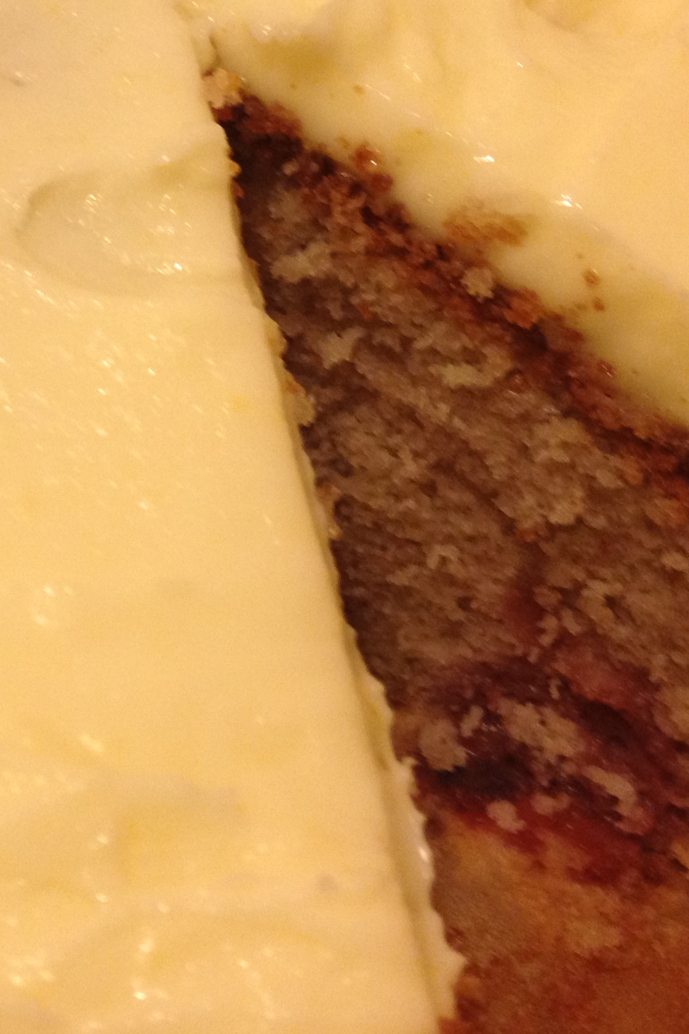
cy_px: 327
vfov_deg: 26.5
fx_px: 2182
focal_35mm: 76
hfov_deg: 17.7
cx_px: 101
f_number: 2.4
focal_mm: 4.28
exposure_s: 1/20
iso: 125
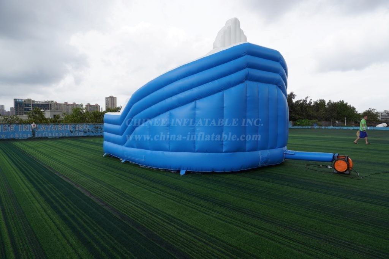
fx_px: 259
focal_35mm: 24
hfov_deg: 73.7
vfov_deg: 53.1
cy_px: 130
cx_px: 194
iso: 100
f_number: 8
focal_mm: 16
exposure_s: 1/160
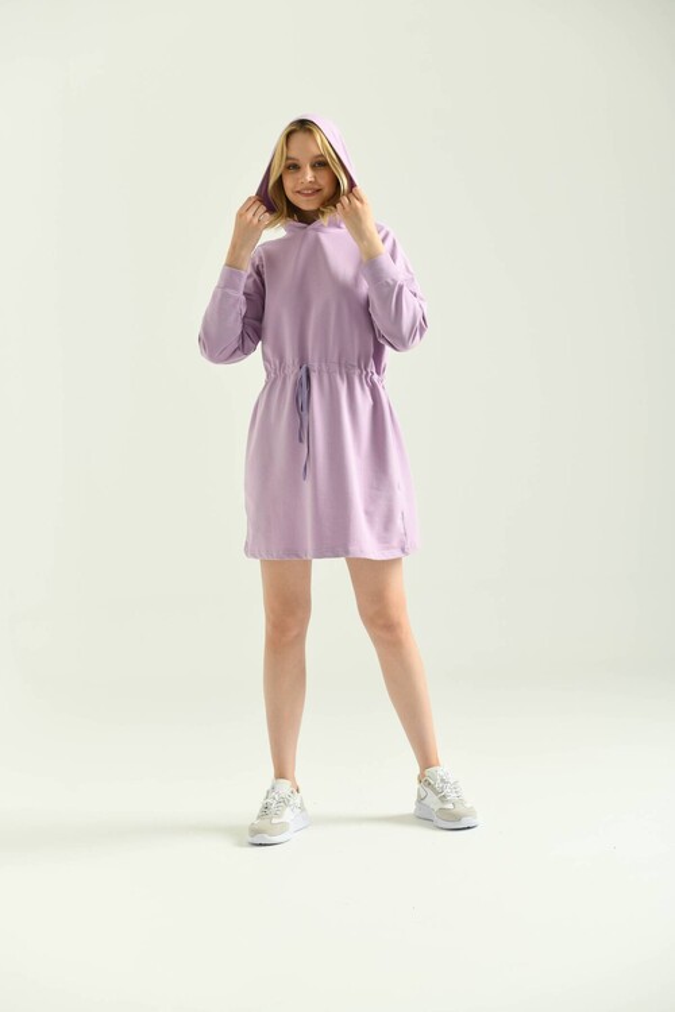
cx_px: 338
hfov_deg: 19.5
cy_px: 506
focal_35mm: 70
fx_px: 1969
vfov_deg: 28.8
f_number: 5.6
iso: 125
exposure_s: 1/160
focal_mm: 70
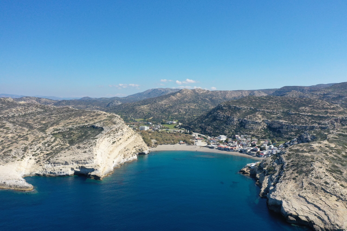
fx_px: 270
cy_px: 116
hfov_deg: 65.5
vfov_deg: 46.4
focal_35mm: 28
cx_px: 174
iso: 400
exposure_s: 1/2500
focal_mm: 10.26
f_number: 5
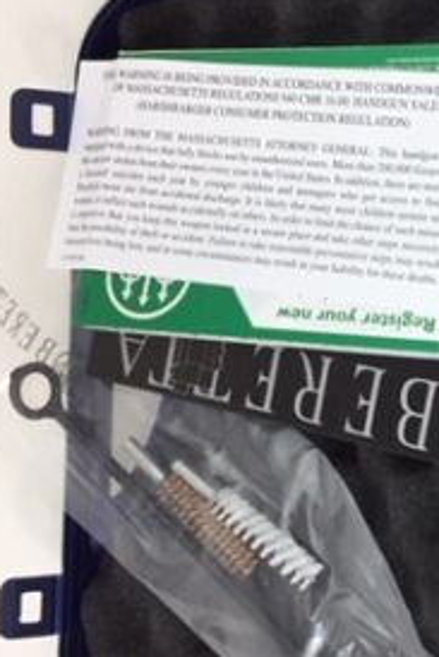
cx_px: 511
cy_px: 376
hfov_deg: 19.6
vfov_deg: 30.5
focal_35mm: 66
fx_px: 1206
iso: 50
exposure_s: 1/30
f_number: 2.2
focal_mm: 4.15
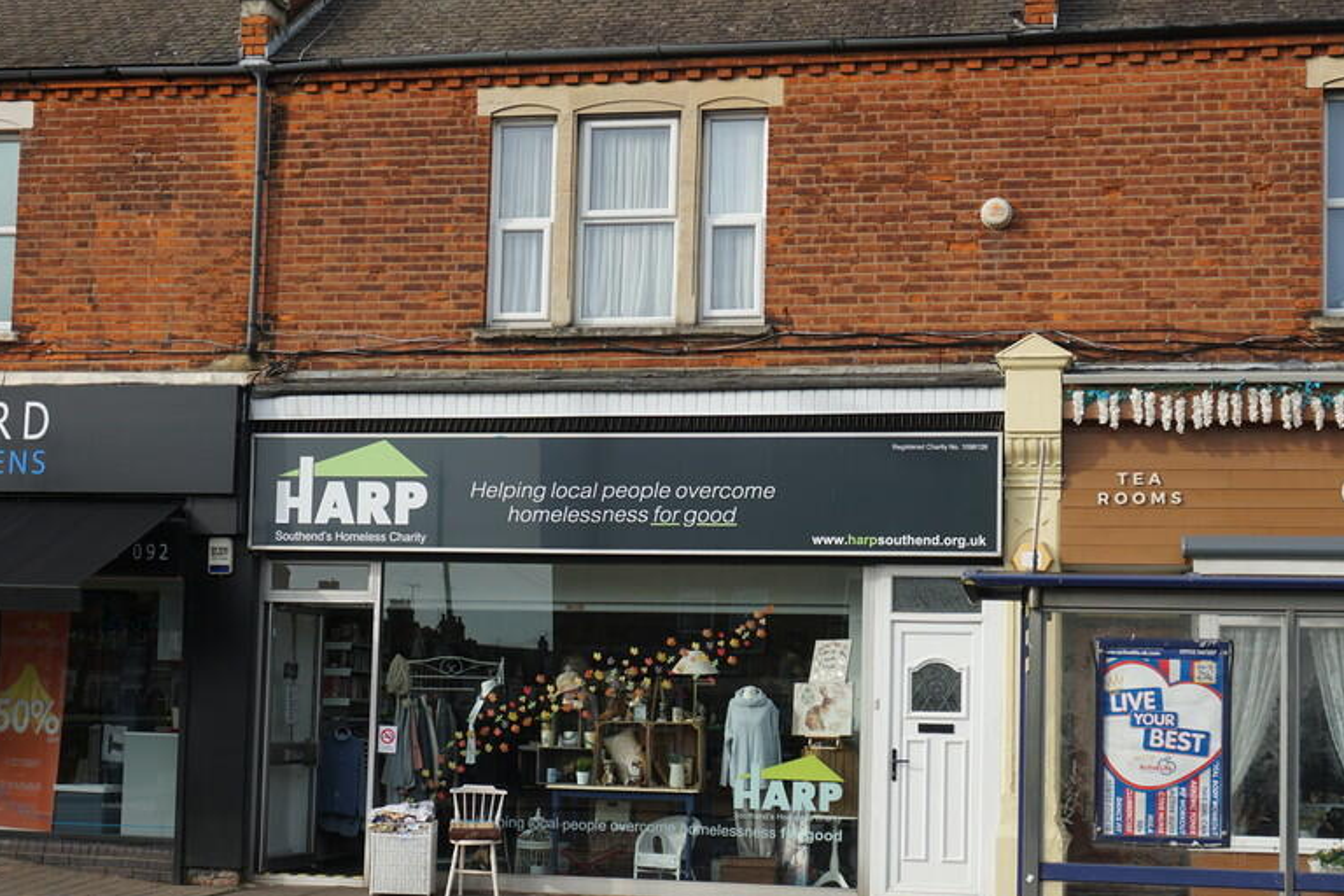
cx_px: 690
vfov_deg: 24.1
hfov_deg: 35.6
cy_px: 568
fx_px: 2091
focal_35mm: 56
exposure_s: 1/250
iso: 100
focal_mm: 28
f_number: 6.3
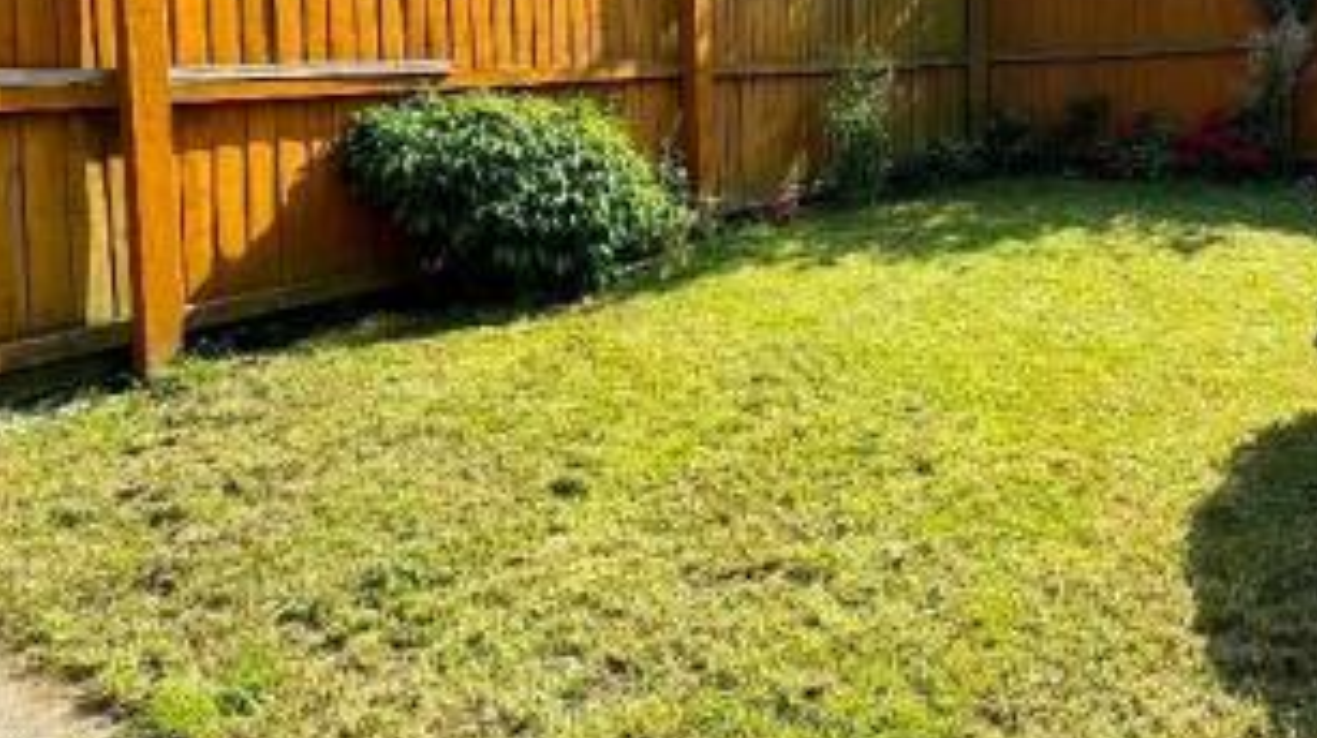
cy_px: 114
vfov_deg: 38.1
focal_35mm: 29
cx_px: 942
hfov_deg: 63.3
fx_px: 1012
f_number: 2.2
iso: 40
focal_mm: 2.22
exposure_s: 1/675
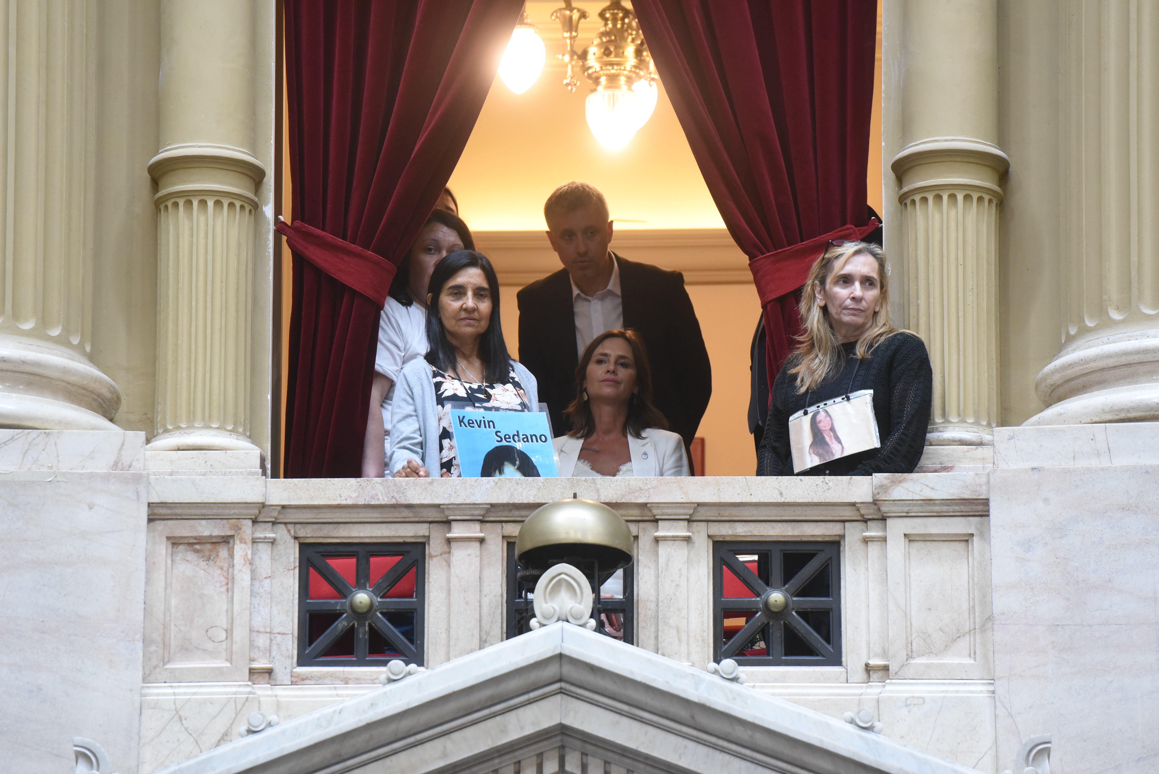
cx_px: 580
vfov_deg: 6.9
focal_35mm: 200
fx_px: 6441
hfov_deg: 10.3
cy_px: 387
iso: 4000
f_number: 4
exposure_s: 1/160
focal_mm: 200
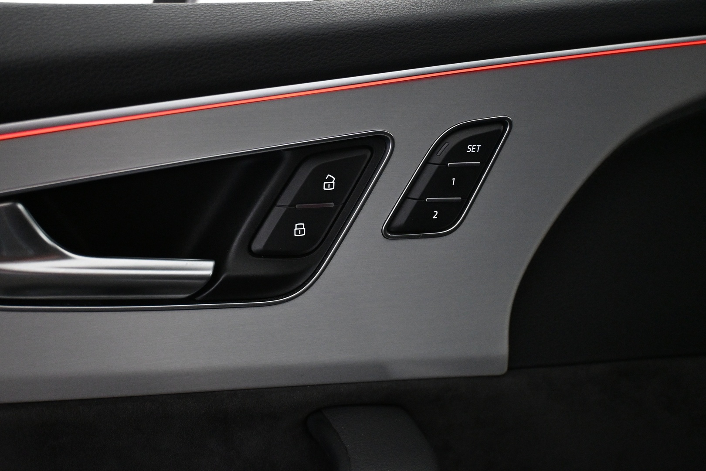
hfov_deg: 56.1
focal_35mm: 34
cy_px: 236
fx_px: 662
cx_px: 353
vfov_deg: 39.1
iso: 4000
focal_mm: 22.5
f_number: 4
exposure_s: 1/100
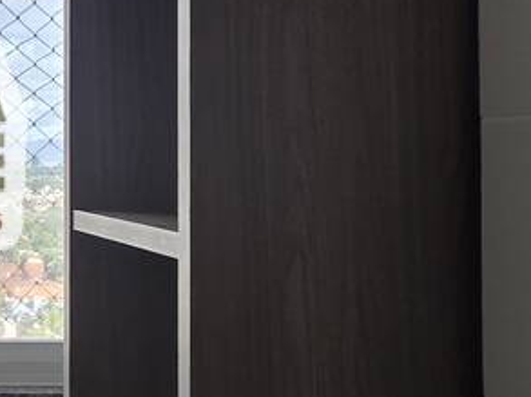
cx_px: -239
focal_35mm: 64
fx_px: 981
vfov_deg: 22.8
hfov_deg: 24.4
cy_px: 141
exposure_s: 1/269
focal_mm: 2.2
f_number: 1.9
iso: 40
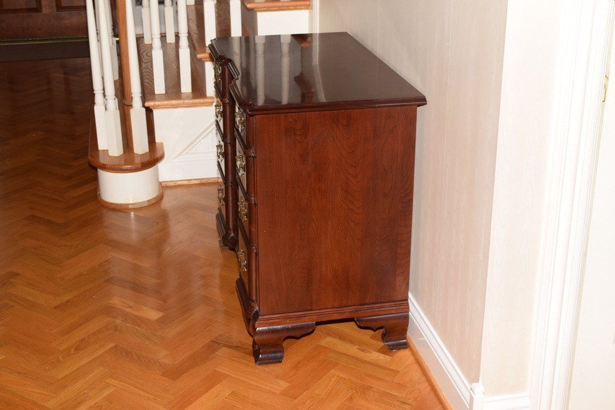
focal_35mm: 54
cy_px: 205
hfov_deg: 36.9
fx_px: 923
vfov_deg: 25.1
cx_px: 308
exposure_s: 1/60
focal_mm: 36
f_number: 8
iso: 100
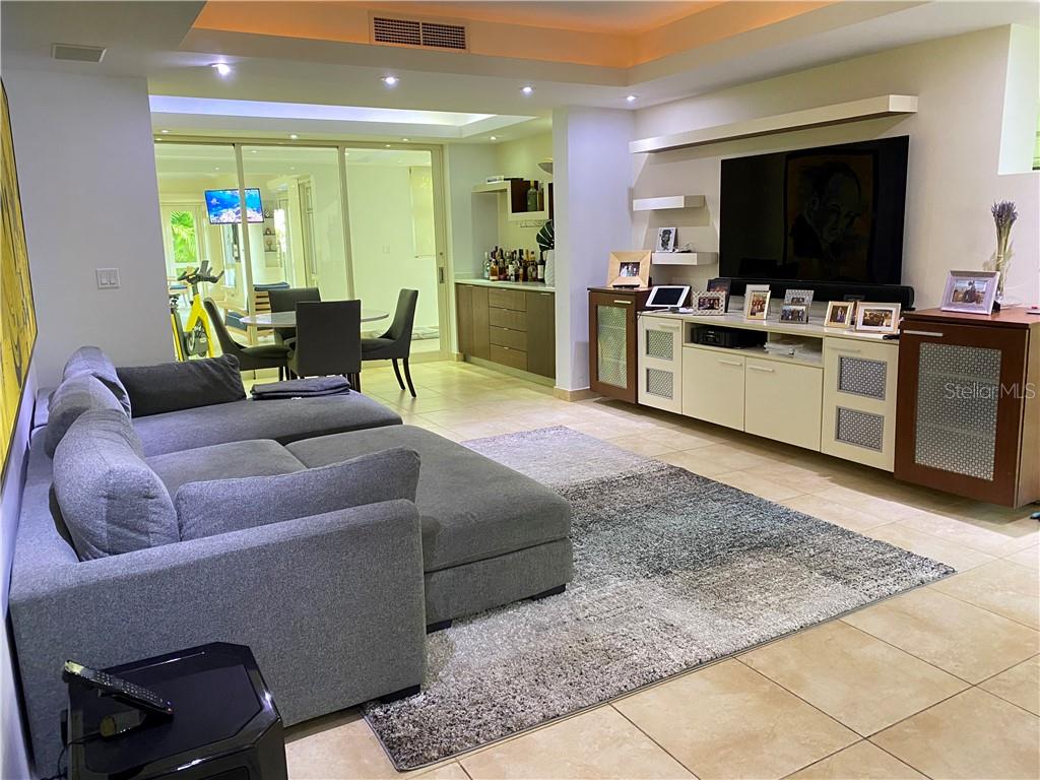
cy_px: 390
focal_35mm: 26
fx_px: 781
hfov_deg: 67.3
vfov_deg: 53.1
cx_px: 520
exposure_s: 1/40
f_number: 1.8
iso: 500
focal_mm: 4.25
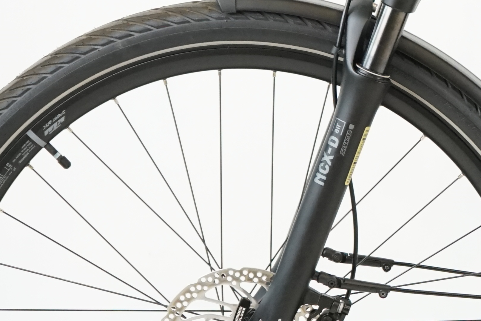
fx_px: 3033
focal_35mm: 227
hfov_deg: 8.8
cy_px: 102
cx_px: 759
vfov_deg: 6.1
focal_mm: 61
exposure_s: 1/200
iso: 2000
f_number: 5.6
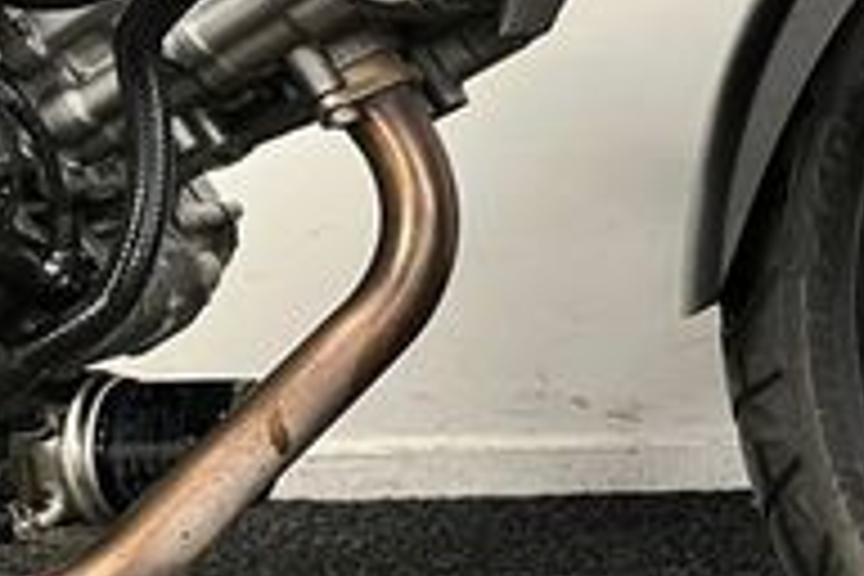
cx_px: 1364
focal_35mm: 90
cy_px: 338
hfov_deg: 19.2
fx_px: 2160
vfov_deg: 15.2
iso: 250
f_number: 1.6
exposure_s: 1/50
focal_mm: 5.1
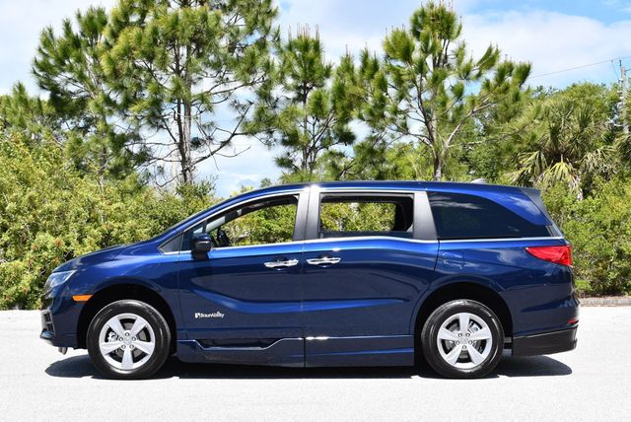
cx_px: 316
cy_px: 211
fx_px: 912
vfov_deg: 26.0
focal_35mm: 52
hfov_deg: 38.2
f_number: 8
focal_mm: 26
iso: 140
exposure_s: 1/250
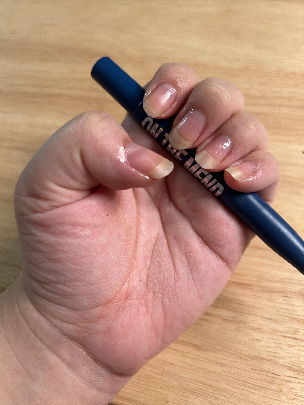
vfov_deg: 67.3
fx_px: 304
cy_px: 202
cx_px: 152
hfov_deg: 53.1
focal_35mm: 26
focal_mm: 5.7
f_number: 1.5
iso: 125
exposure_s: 1/60
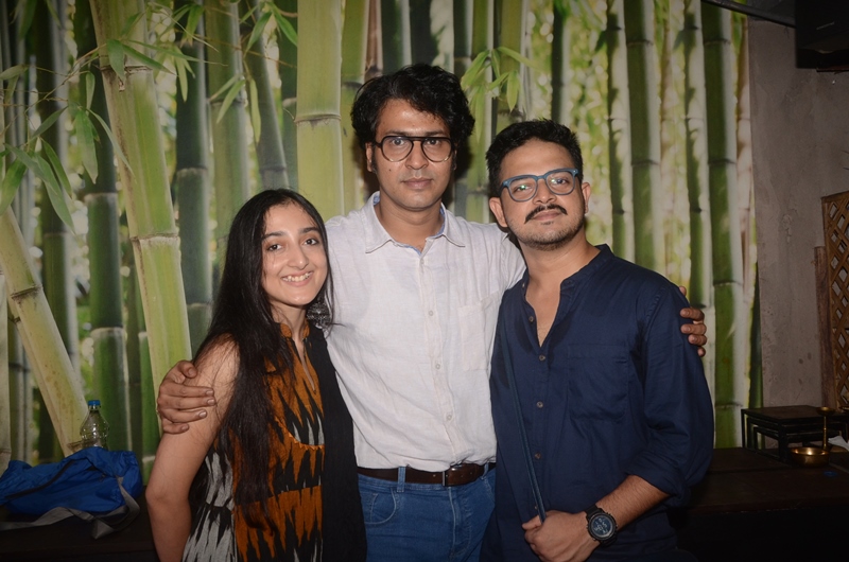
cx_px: 424
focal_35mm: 36
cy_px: 281
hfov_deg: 53.2
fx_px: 847
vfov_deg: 36.7
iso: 800
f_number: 9
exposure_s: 1/160
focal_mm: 24
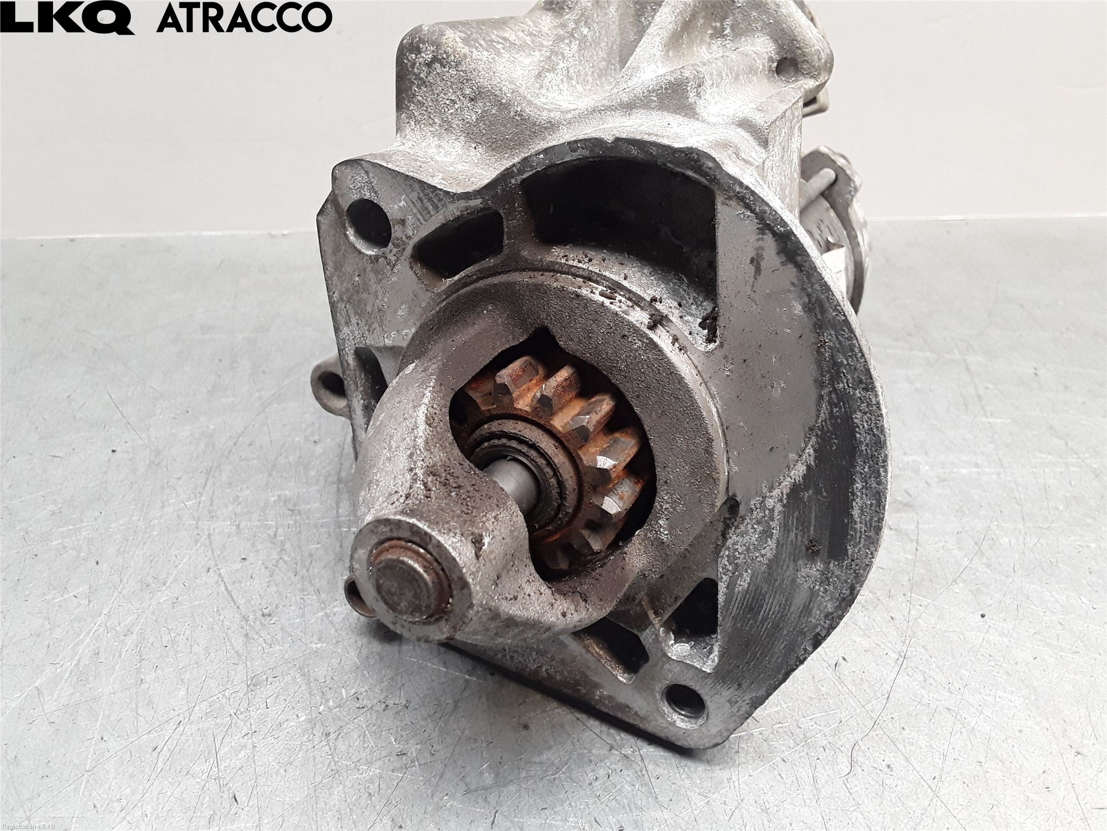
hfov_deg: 63.4
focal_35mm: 28
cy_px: 416
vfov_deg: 49.7
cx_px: 554
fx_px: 895
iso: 80
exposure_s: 1/50
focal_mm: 2.91
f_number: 1.9
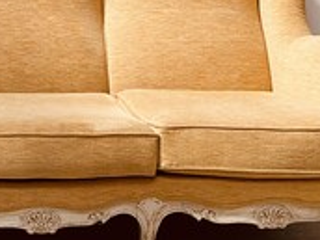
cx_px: 33
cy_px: 104
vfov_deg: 20.4
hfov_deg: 26.2
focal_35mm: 72
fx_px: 666
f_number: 1.8
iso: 125
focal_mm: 4.25
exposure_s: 1/60
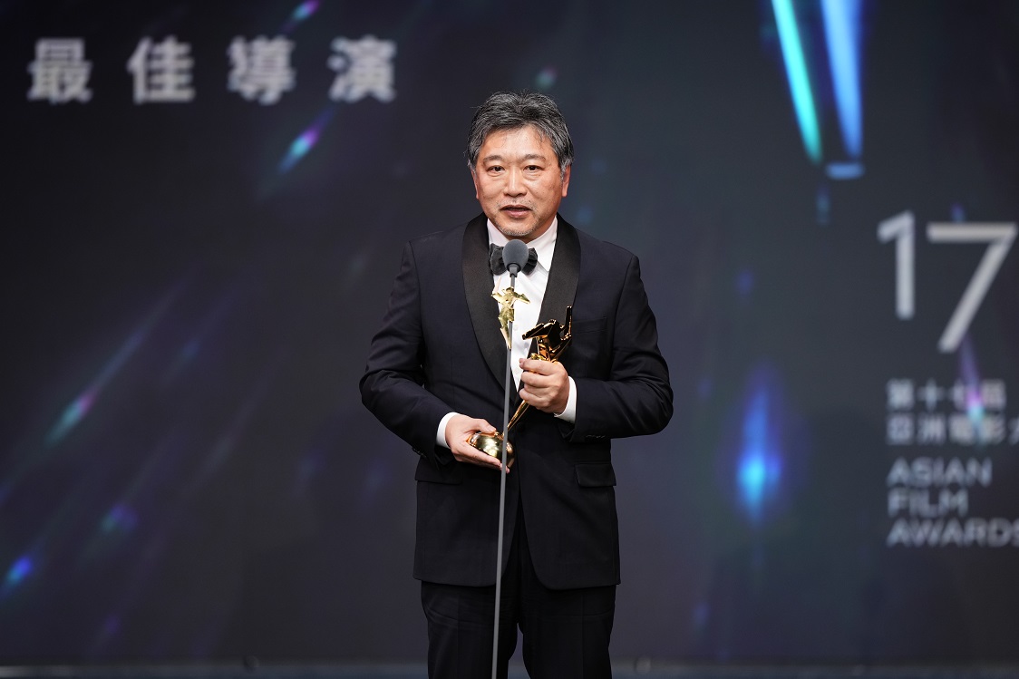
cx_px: 510
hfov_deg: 5.2
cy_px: 340
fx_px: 11320
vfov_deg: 3.4
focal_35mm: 400
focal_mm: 400
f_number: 2.8
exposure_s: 1/250
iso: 1000
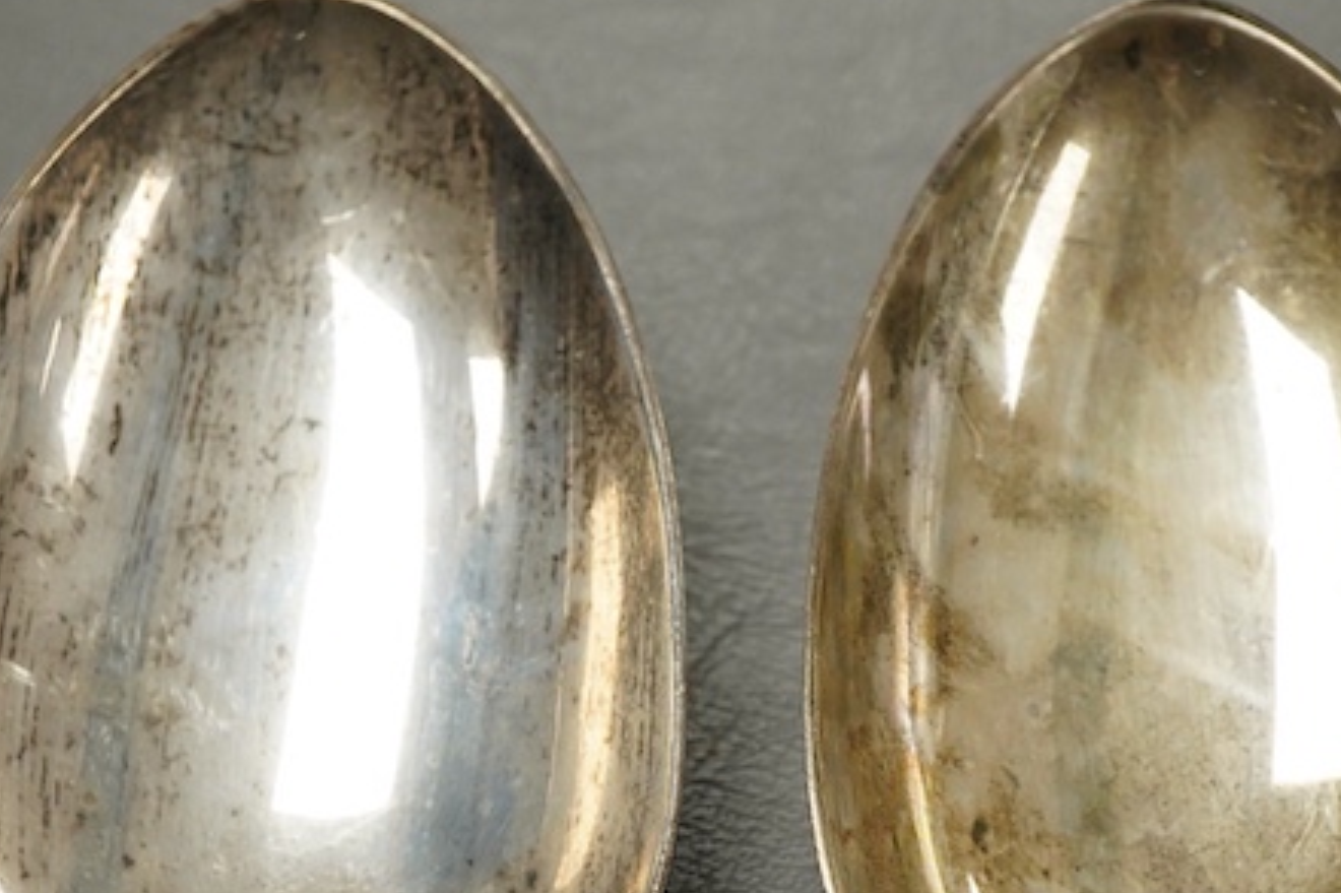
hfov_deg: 22.1
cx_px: 786
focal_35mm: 92
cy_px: 722
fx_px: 3426
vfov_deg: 14.8
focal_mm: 30
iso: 1600
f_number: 11
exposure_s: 1/125
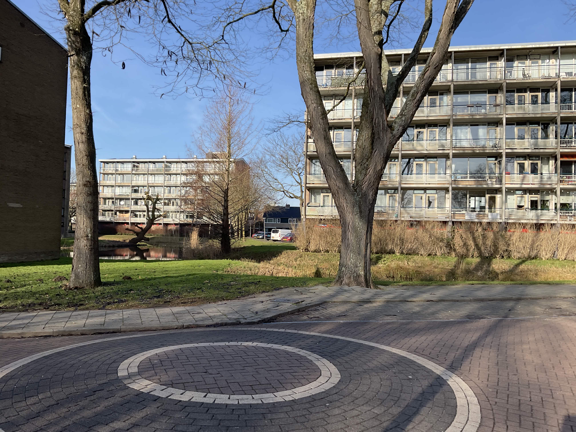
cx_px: 288
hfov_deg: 61.7
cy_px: 216
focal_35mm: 29
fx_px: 483
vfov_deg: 48.2
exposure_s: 1/1168
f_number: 1.8
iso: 16
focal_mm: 3
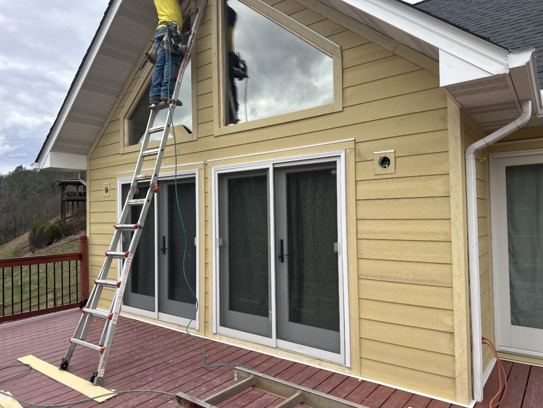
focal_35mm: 24
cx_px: 272
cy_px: 204
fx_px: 376
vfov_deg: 56.8
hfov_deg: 71.6
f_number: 1.78
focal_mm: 6.86
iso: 80
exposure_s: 1/803
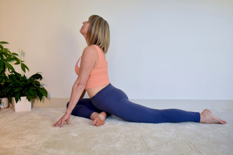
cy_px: 78
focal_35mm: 36
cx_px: 116
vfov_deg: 36.9
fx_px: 233
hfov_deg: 53.1
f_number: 4
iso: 1600
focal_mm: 24
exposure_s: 1/15
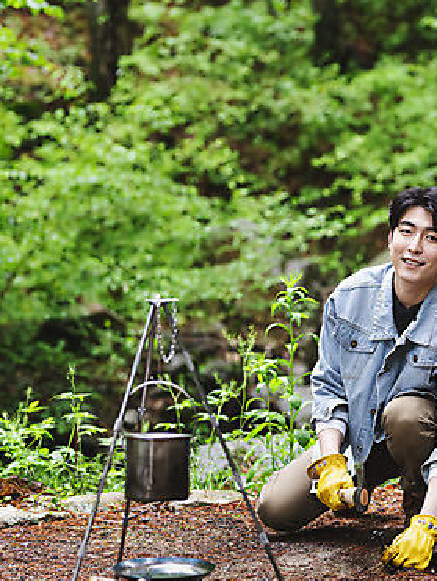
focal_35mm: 132
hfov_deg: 11.1
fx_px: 2218
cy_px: 291
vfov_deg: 14.9
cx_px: 462
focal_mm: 85
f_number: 2.5
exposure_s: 1/200
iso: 640
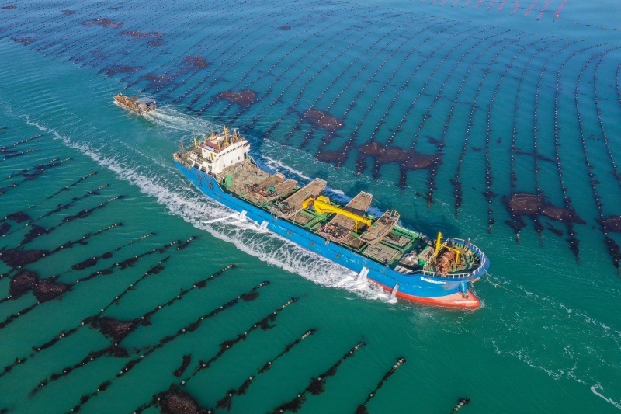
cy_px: 207
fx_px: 483
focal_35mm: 28
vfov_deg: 46.4
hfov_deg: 65.5
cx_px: 310
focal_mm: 10.26
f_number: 6.3
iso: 100
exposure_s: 1/240
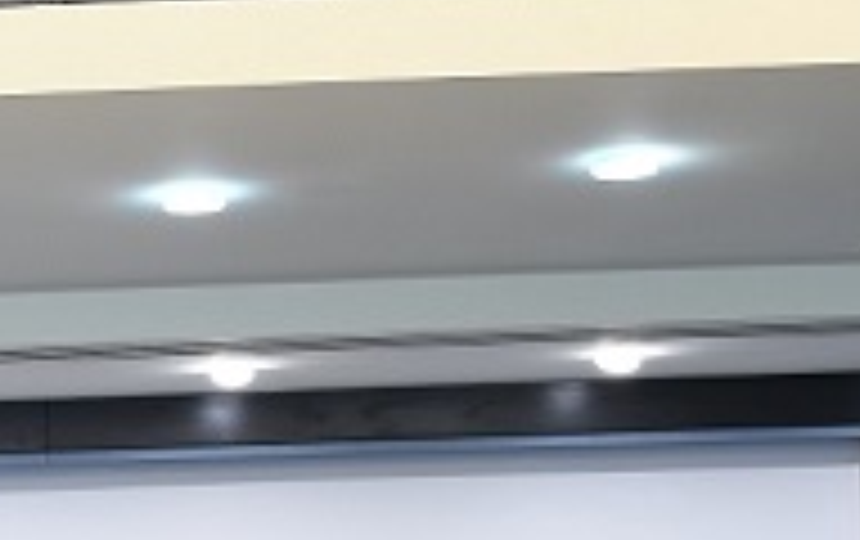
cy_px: 893
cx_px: -41
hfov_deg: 15.2
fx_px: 3148
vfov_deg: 9.4
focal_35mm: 134
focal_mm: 21
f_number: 3.8
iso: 400
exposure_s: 1/30
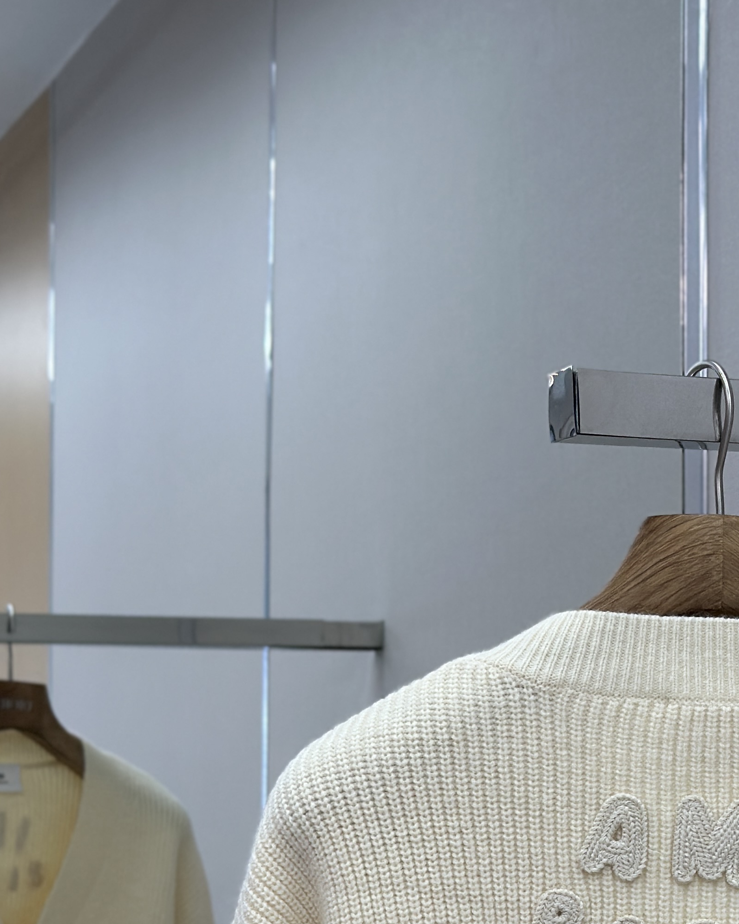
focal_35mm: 95
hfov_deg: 15.9
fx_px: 2597
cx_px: 701
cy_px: 775
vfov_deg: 19.9
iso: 80
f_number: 1.78
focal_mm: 6.86
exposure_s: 1/590
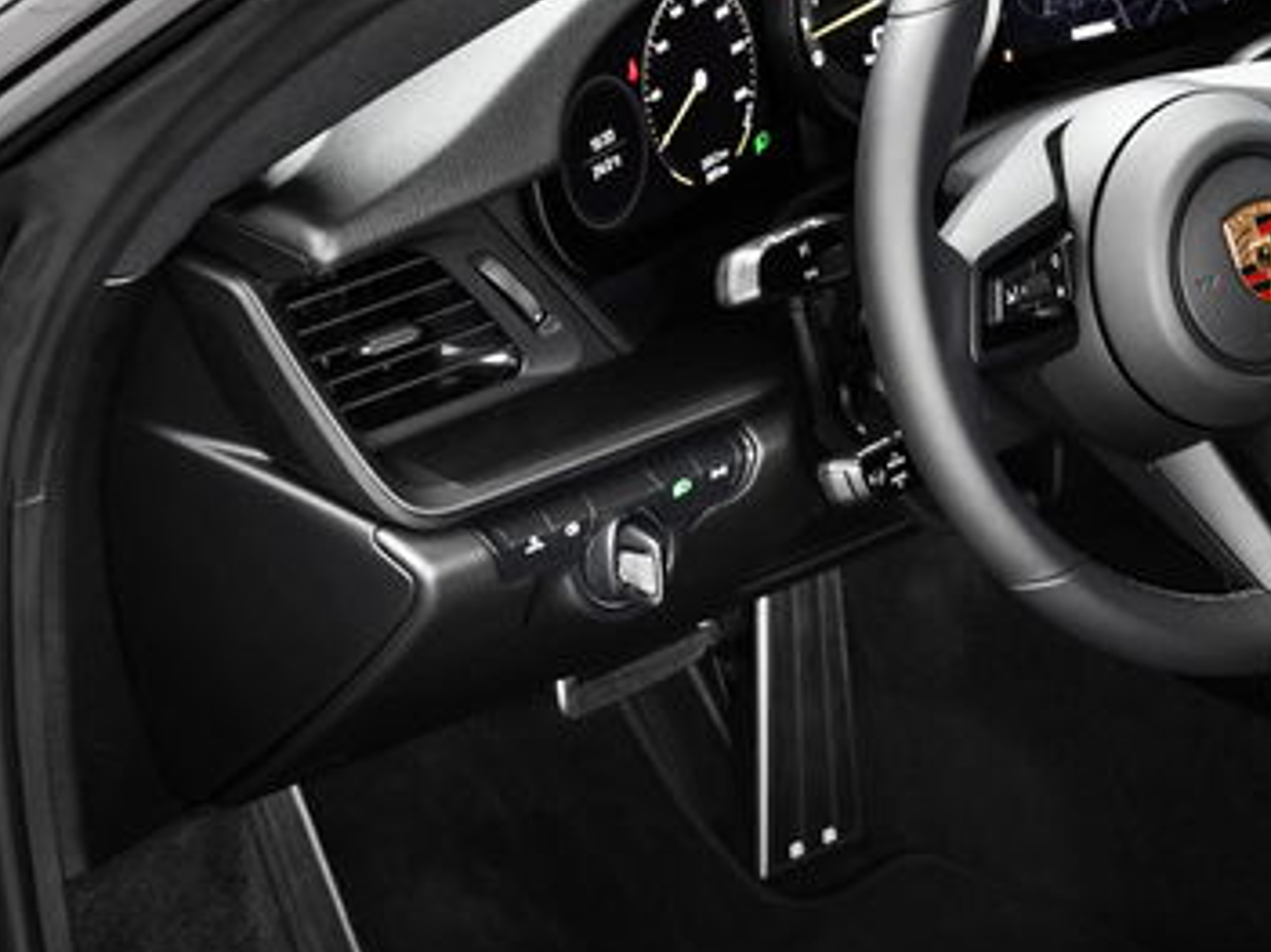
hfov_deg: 13.8
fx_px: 5175
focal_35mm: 141
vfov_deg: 10.5
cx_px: 1195
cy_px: 507
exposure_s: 1/15
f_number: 8
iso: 800
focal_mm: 45
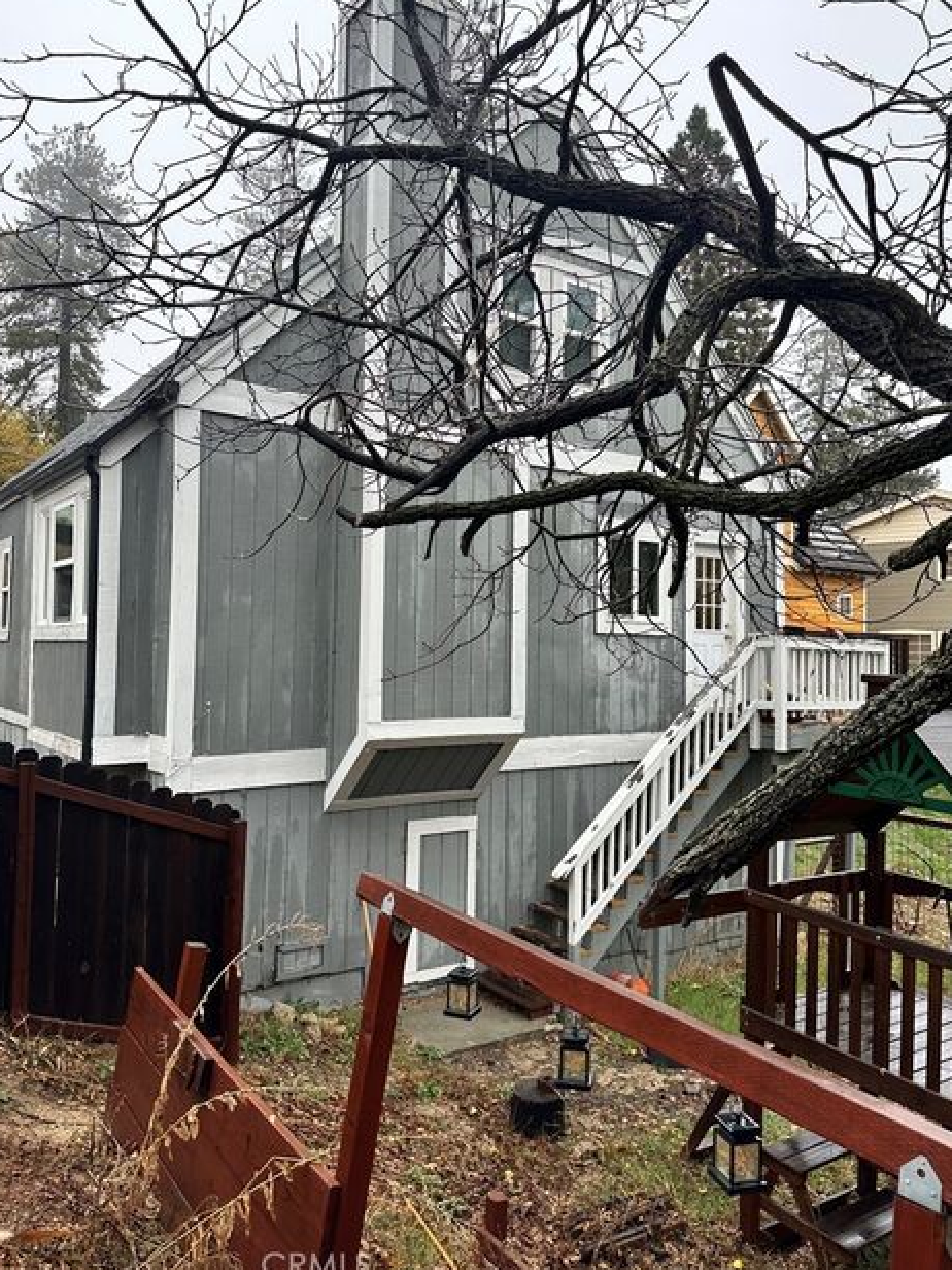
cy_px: 597
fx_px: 953
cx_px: 468
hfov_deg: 53.1
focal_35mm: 26
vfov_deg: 67.2
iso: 80
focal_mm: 6.86
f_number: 1.78
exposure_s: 1/237
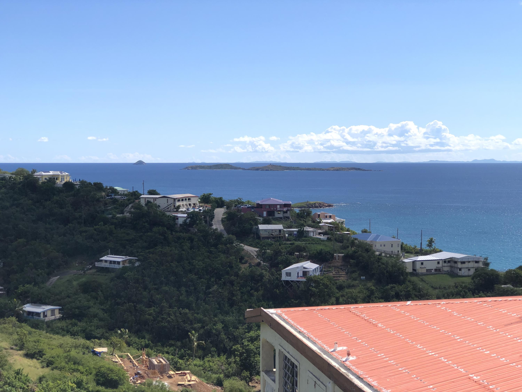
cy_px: 196
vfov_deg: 25.7
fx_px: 860
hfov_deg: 33.8
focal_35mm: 57
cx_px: 261
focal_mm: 6.6
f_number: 2.8
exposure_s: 1/1156
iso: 20
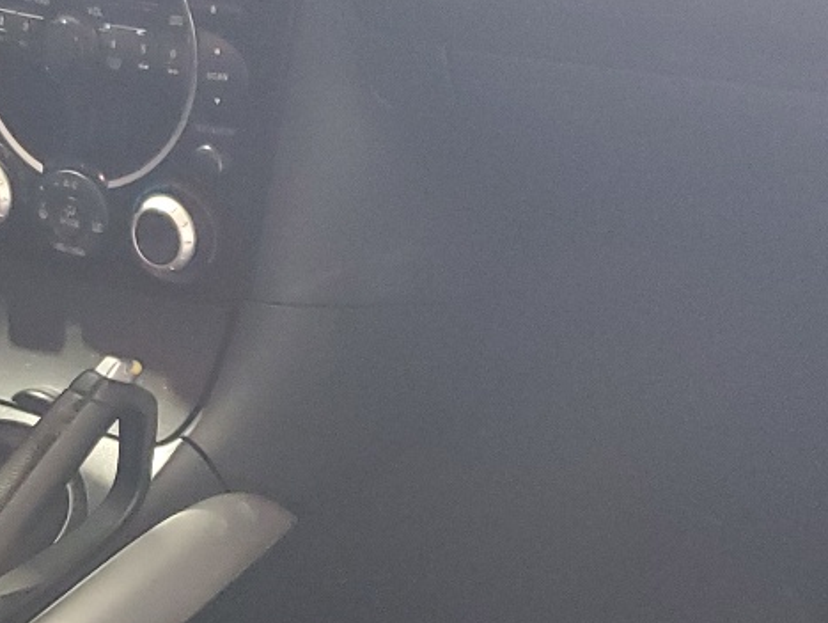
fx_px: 2130
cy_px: 518
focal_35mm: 89
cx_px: 177
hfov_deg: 21.7
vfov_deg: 16.5
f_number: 1.5
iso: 345
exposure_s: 1/15
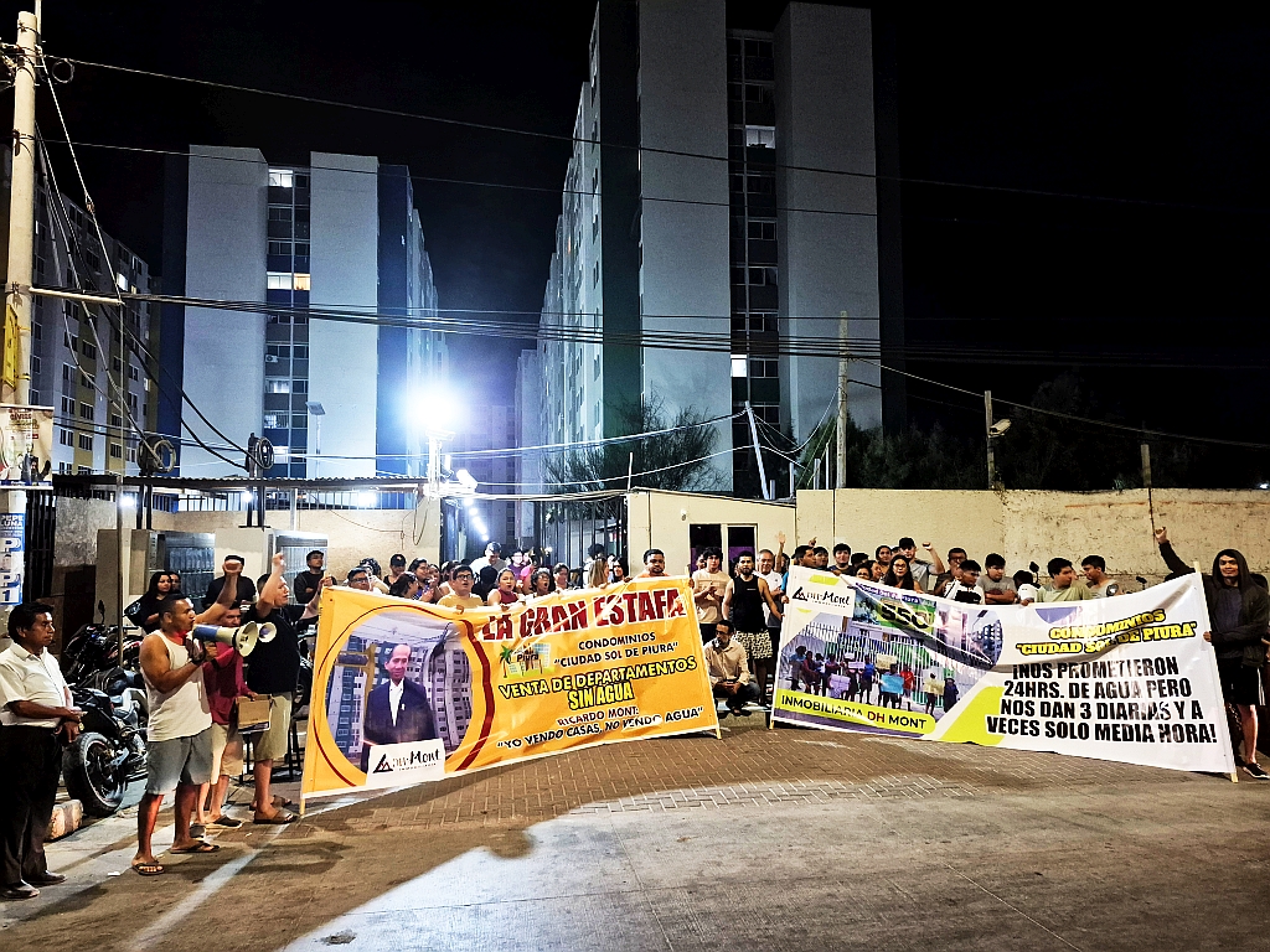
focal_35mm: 23
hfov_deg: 73.9
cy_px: 476
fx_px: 844
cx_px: 635
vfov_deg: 58.9
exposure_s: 1/60
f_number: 1.8
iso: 1250
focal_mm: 5.4
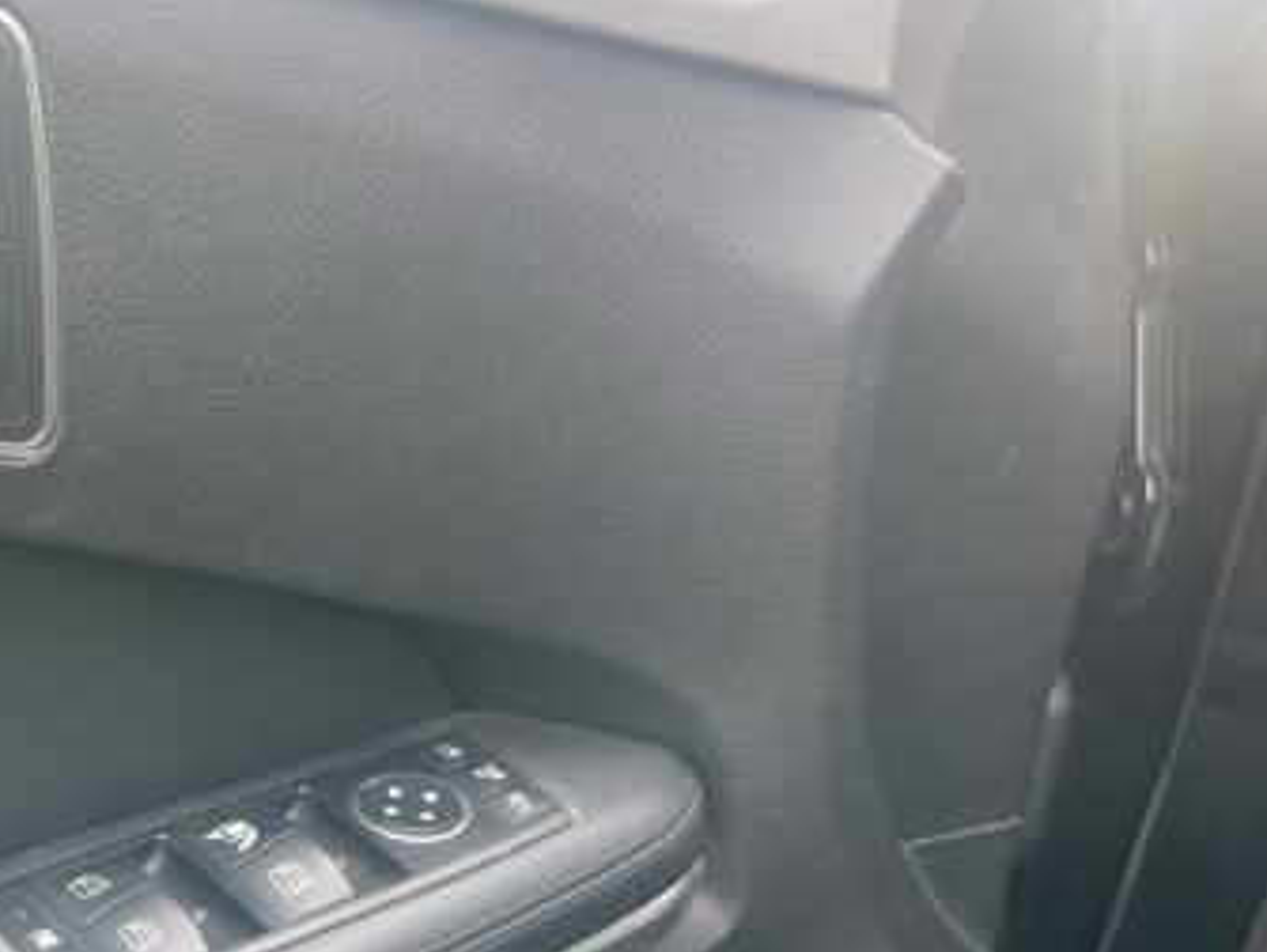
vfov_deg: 22.8
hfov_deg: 29.1
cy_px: 944
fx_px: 2272
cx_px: -4
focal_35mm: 62
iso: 100
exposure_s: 1/121
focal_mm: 4.2
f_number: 1.6
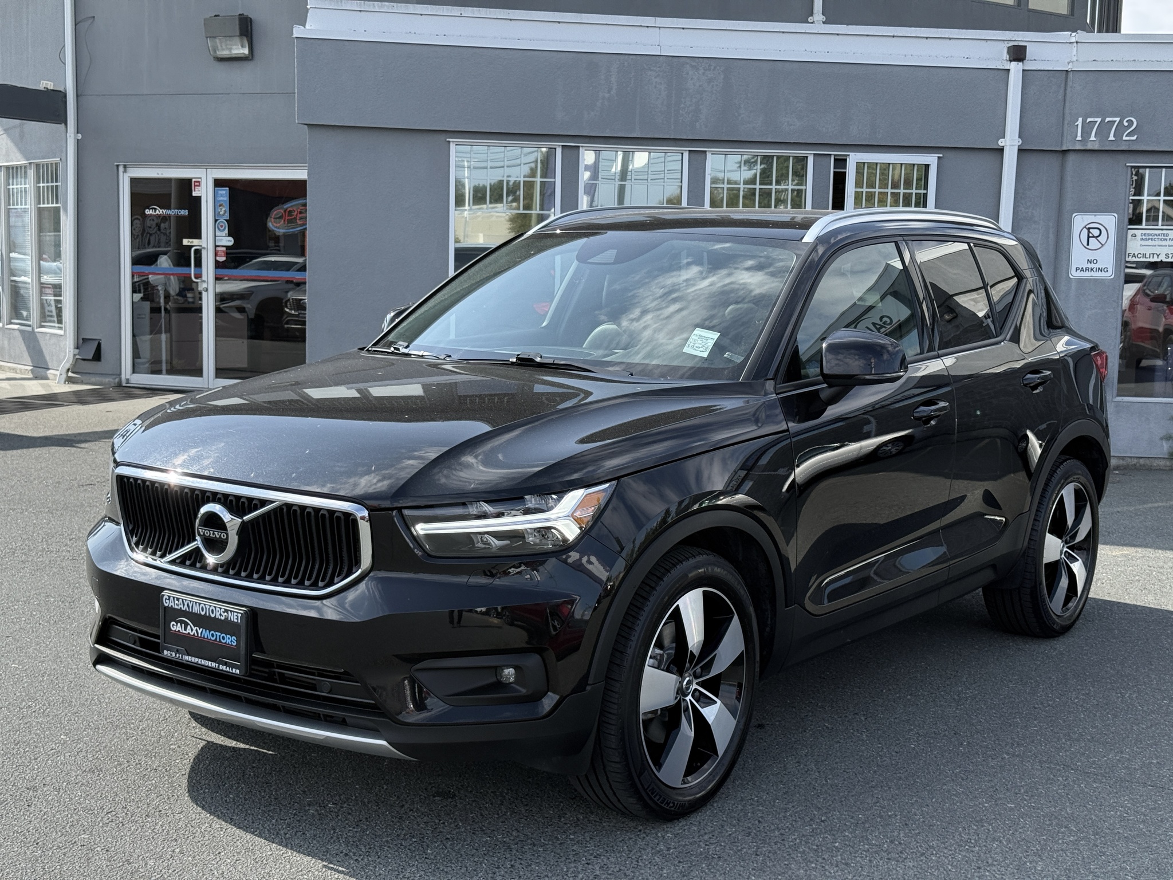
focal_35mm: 48
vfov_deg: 30.3
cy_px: 440
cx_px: 586
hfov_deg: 39.7
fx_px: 1627
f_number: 1.78
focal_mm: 6.76
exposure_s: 1/1754
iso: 64
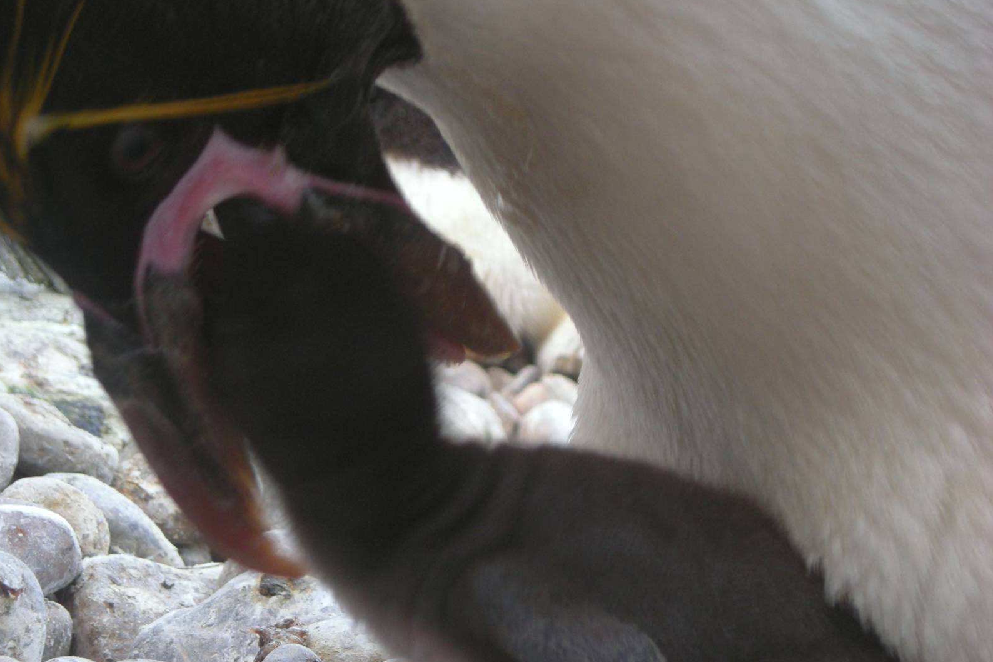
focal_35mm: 110
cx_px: 493
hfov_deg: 18.6
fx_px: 3034
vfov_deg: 12.5
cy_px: 331
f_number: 4.7
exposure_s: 1/41.8
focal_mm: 17.1
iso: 106
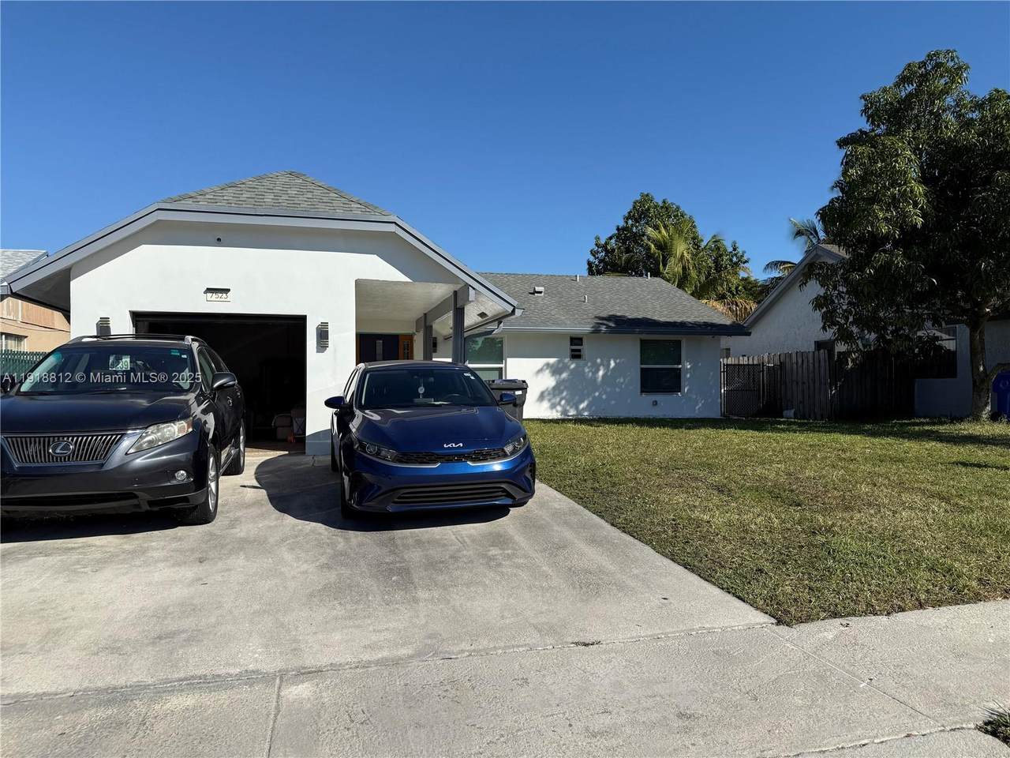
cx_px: 505
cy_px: 379
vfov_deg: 56.8
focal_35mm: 24
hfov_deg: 71.6
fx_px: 700
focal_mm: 6.76
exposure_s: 1/6173
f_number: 1.78
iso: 80
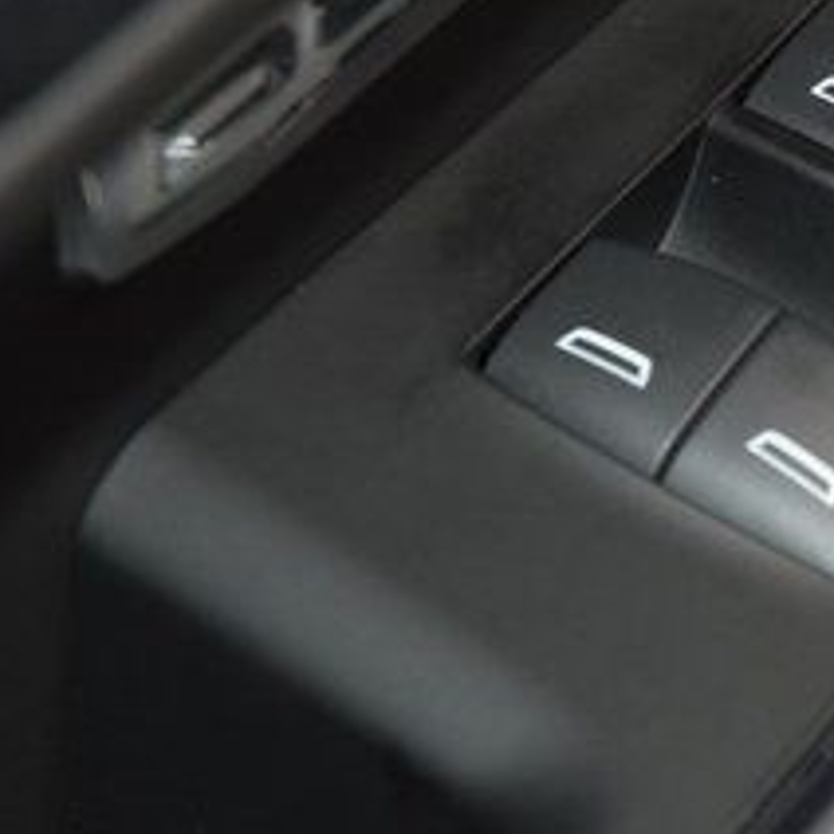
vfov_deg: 6.5
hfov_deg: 6.5
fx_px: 7332
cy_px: 163
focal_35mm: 269
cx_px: 964
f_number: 4.5
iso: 2000
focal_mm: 70
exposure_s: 1/125
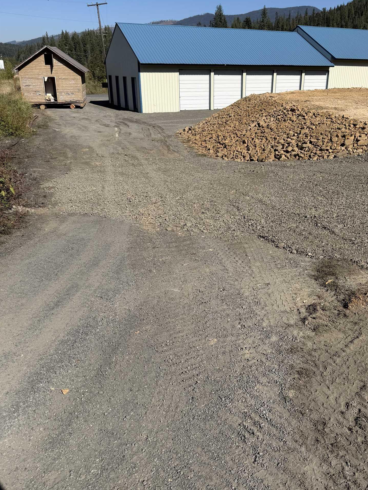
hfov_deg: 47.9
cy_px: 240
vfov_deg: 61.7
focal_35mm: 29
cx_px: 222
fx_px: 411
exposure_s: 1/6173
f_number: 1.78
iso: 80
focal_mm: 6.76
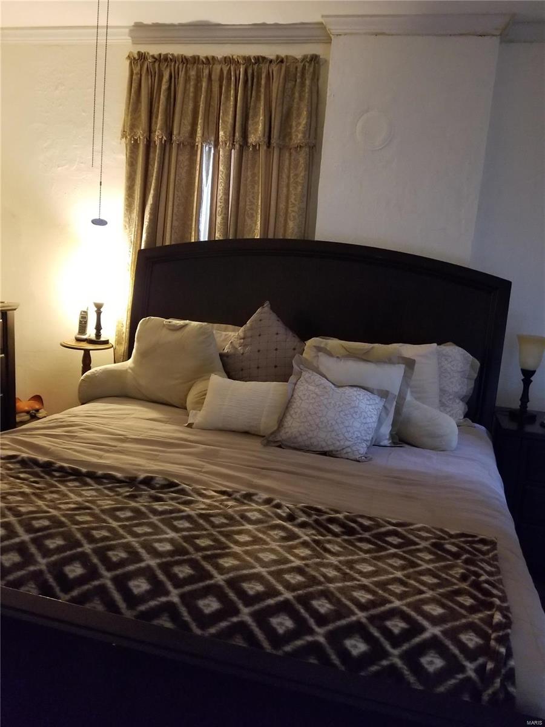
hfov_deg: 53.1
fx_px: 546
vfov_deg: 67.3
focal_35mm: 26
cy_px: 364
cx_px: 272
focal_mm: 4.25
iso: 640
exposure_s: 1/40
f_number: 1.7
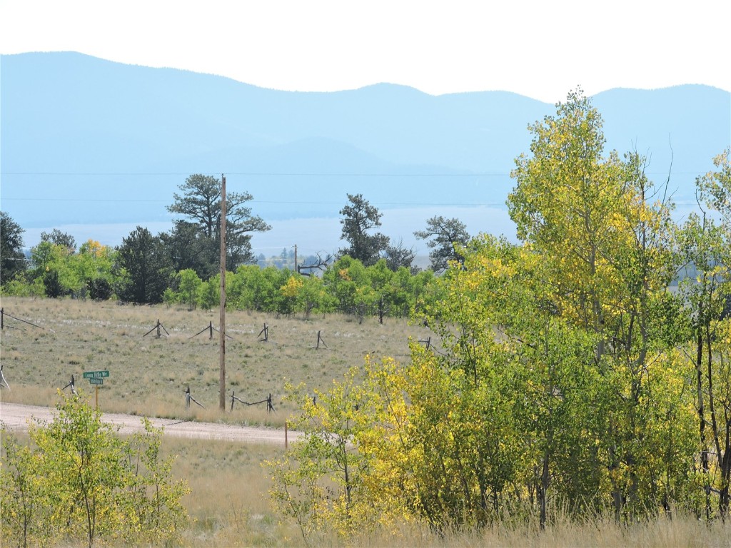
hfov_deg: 10.7
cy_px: 274
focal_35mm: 185
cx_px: 366
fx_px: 3907
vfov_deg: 8.0
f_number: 4.6
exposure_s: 1/400
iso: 100
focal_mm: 33
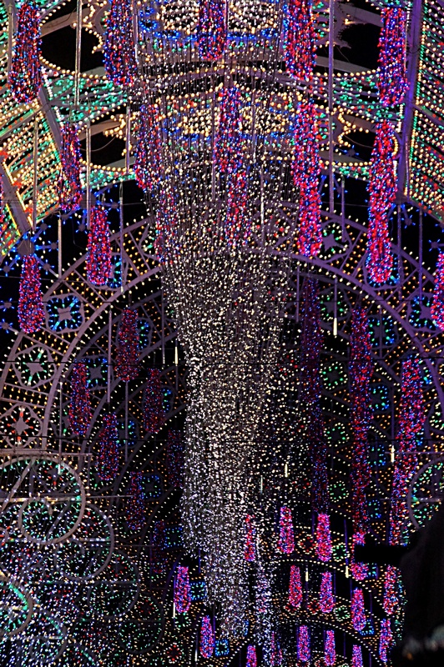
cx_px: 222
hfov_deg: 8.7
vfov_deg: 13.1
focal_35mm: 157
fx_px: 2909
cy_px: 334
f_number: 7.1
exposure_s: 1/320
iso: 800
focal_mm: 105
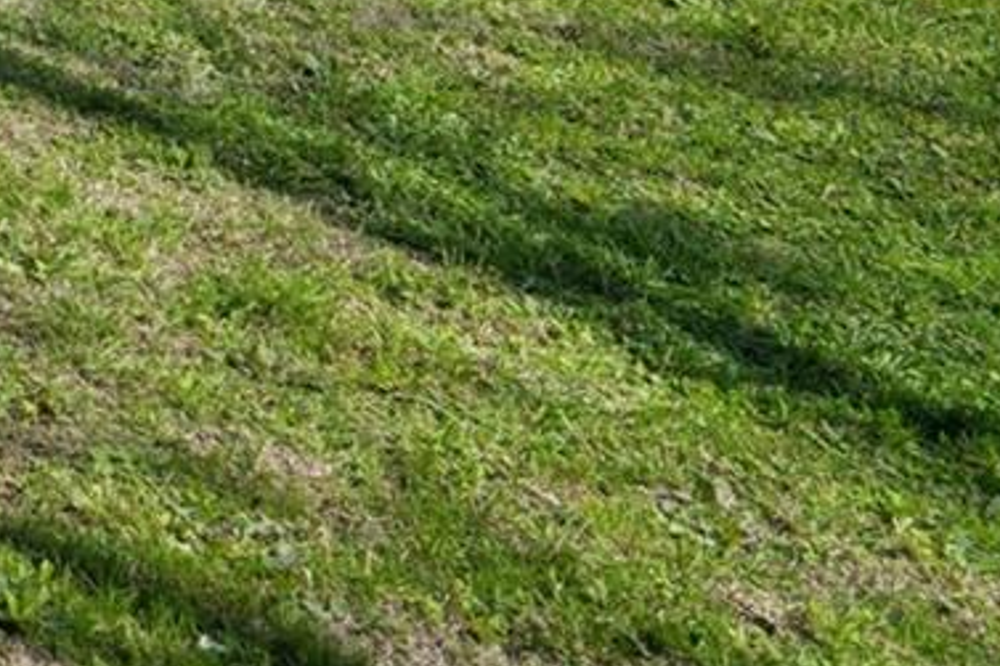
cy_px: -898
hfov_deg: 14.0
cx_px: -1517
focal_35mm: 87
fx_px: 2415
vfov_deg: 12.5
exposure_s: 1/750
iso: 200
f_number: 8
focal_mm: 16
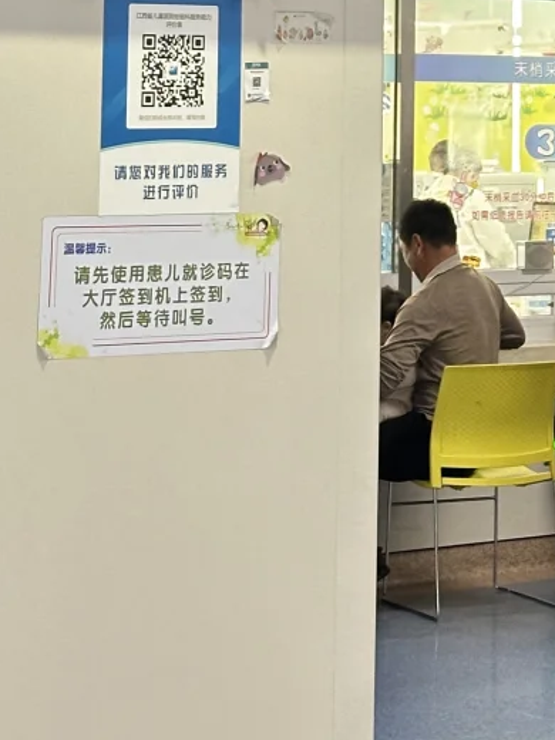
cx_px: 581
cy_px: -279
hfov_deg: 11.0
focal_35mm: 133
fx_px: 2843
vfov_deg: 14.1
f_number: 1.78
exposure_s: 1/33
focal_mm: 6.86
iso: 200
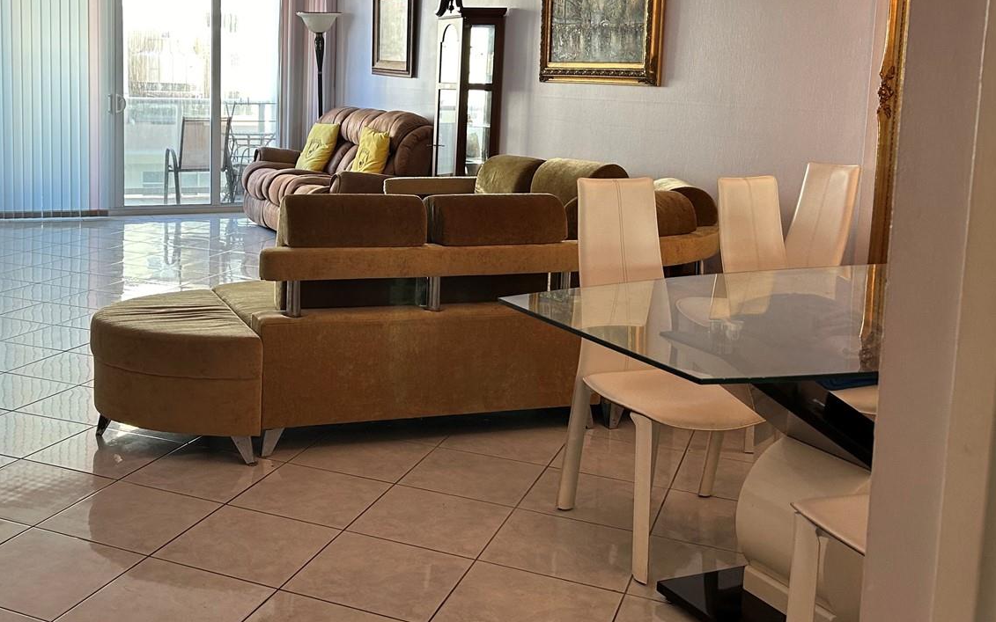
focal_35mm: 39
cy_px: 186
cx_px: 322
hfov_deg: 49.4
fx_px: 1059
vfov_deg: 32.4
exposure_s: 1/120
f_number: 1.5
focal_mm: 5.7
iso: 100
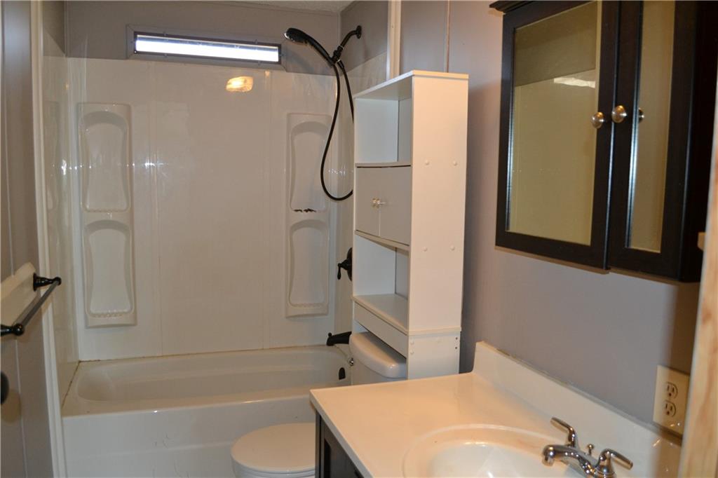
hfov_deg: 67.4
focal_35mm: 27
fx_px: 538
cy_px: 239
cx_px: 359
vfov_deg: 47.9
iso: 1250
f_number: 3.5
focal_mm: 18
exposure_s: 1/60
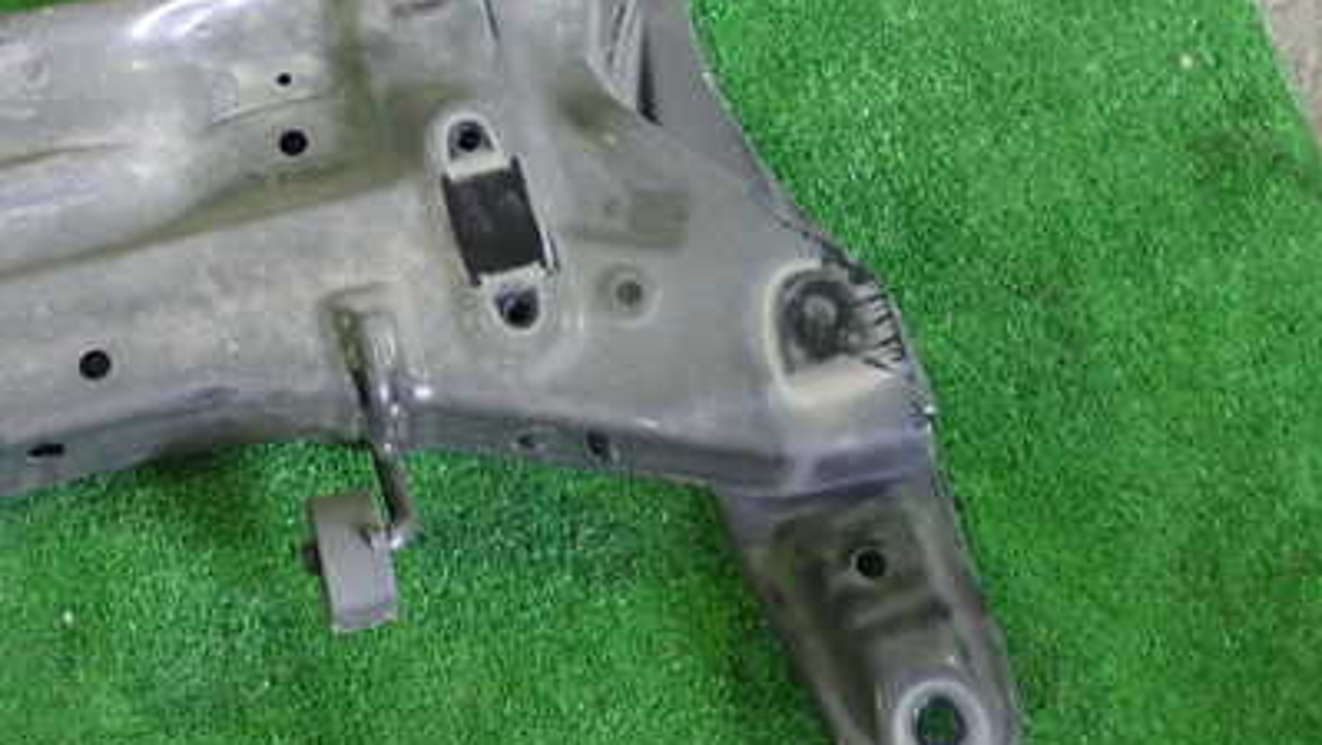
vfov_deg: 16.6
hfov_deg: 29.2
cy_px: 103
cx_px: 517
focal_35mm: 72
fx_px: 2525
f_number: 2.9
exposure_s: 1/20
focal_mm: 7.84
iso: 800
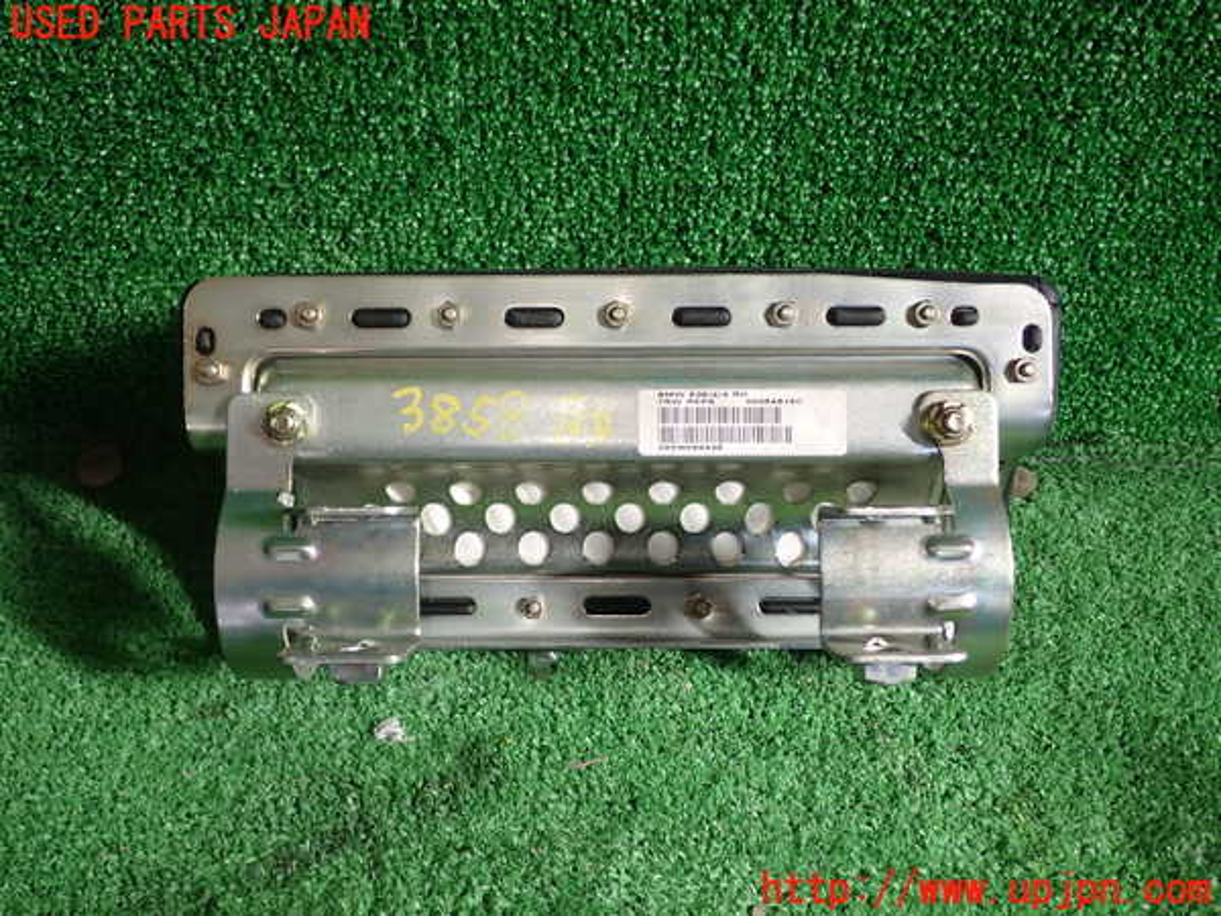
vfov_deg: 39.7
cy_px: 458
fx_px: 1270
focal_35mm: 36
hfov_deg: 51.4
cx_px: 610
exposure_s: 1/80
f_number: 2.5
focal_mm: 6.37
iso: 200
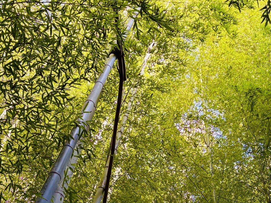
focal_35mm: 61
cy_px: 143
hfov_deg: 31.6
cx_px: 157
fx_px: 478
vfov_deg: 23.9
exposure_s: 1/121
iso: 100
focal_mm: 5.96
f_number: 1.6
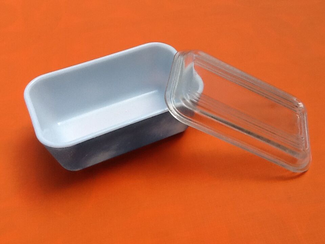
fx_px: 413
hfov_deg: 42.9
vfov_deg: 32.9
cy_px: 122
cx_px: 162
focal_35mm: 44
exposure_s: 1/347
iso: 40
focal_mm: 2.03
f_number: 2.4
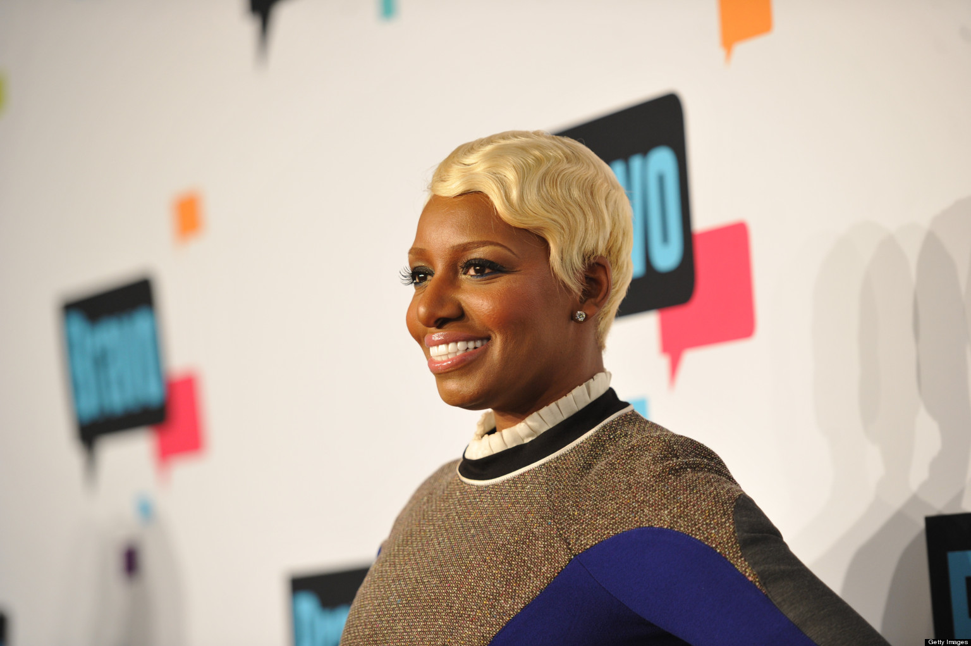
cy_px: 323
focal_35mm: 160
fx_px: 4311
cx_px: 486
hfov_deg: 12.9
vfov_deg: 8.6
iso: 1250
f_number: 3.2
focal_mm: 160
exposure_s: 1/400
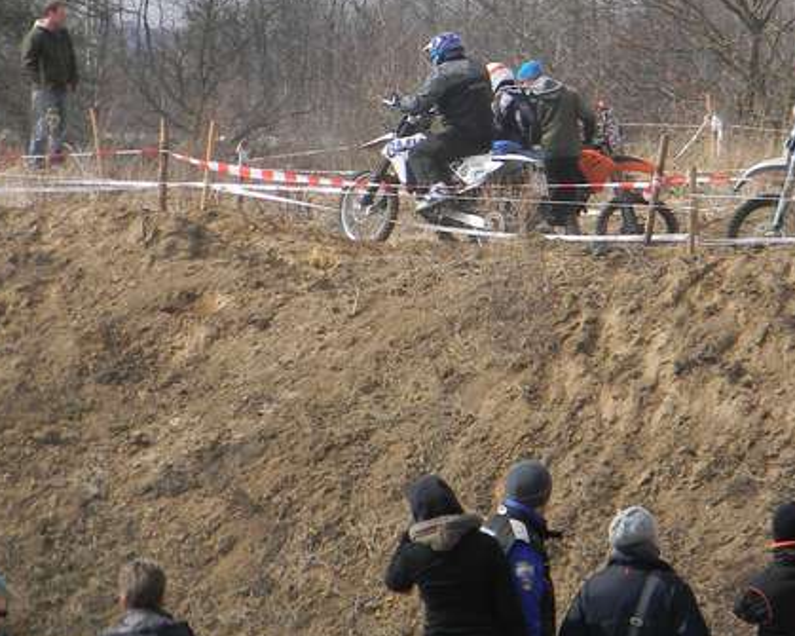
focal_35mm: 426
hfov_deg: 4.5
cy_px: 154
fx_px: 10021
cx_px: 438
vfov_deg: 3.6
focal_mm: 33.1
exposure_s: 1/397
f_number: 5.2
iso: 80
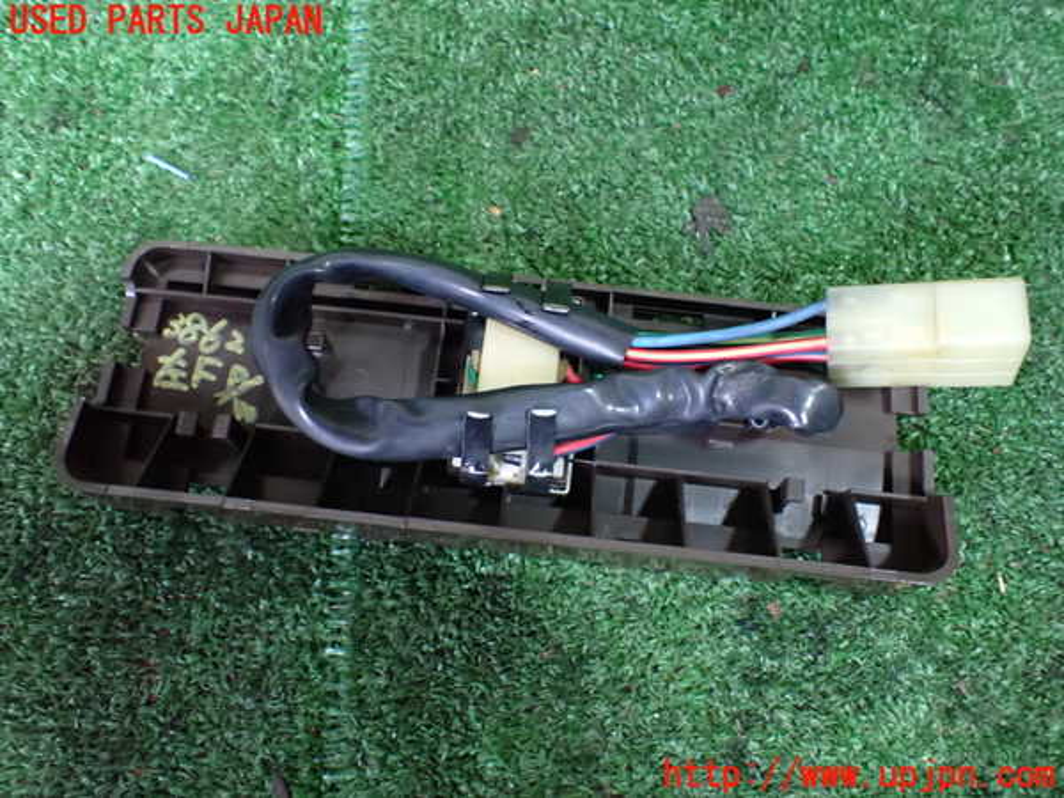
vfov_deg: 46.8
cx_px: 532
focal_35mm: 30
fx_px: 922
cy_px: 399
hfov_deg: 60.0
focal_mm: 5.4
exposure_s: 1/30
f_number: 2.3
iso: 1250
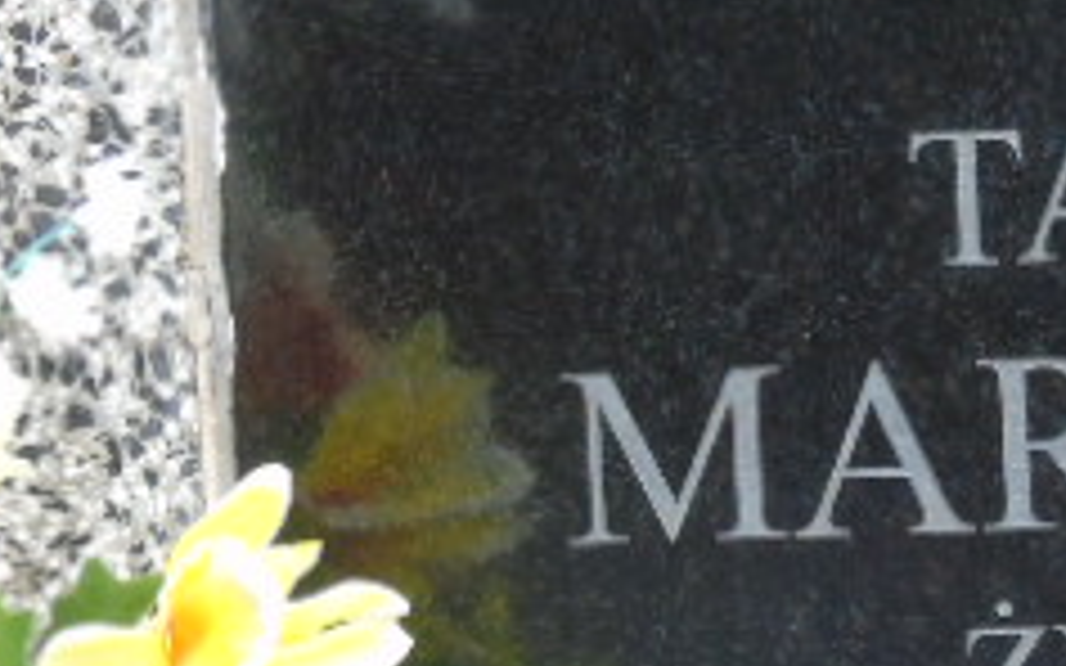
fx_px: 20215
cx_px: 1156
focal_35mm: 696
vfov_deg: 1.9
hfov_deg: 3.0
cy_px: 486
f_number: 4.8
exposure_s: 1/125
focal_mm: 43
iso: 400
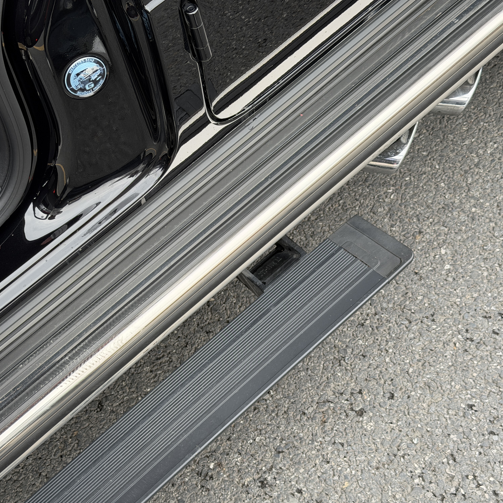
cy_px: 252
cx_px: 175
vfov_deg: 30.0
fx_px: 937
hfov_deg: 29.9
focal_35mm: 57
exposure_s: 1/171
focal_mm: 6.76
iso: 64
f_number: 1.78
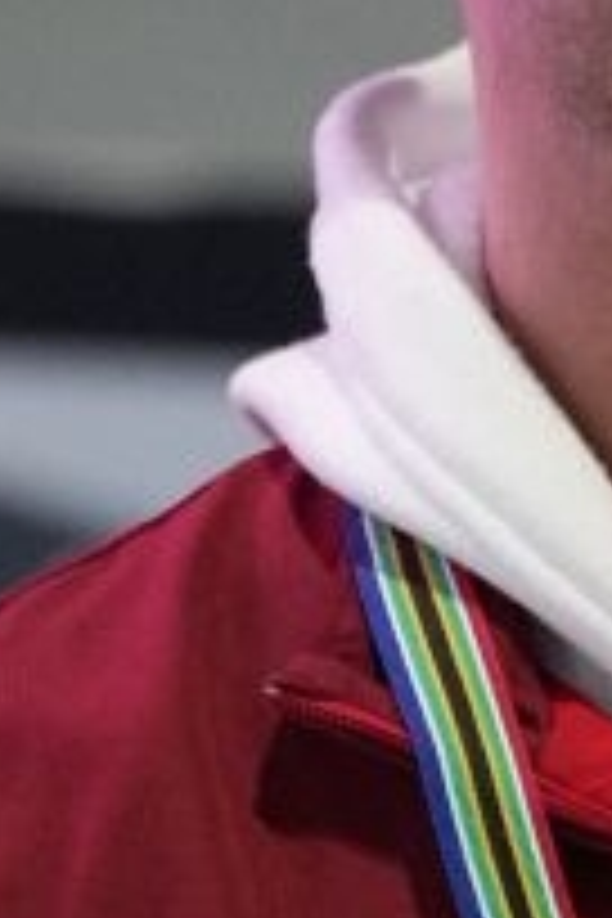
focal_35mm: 1761
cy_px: 954
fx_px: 44902
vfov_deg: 1.2
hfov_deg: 0.8
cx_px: 1008
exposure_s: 1/250
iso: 2500
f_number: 2.8
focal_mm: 200
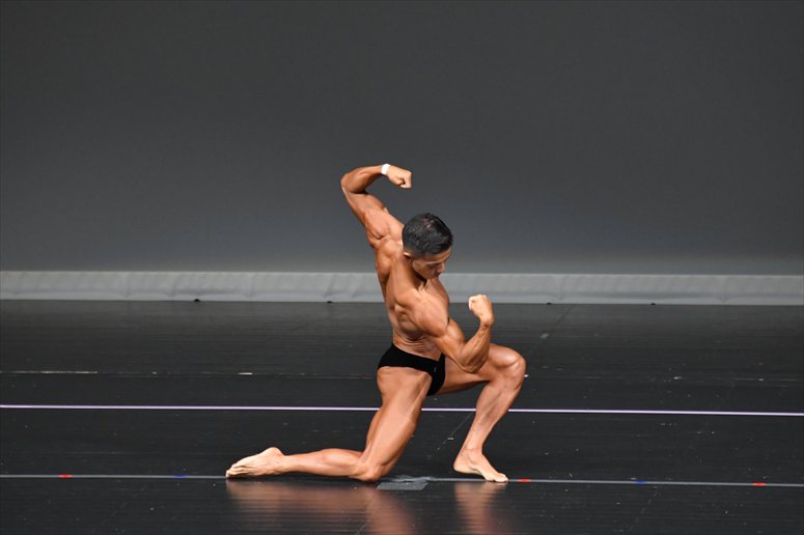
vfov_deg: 4.0
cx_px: 402
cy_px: 268
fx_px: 7701
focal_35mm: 345
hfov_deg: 6.0
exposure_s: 1/400
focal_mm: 230
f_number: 5.6
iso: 4000
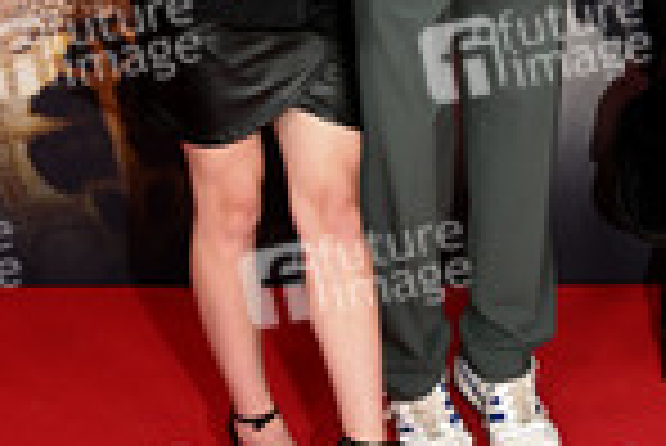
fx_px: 2648
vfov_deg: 9.5
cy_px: -63
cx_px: 866
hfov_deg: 13.8
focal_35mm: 143
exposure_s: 1/125
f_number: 8
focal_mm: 47
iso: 1000
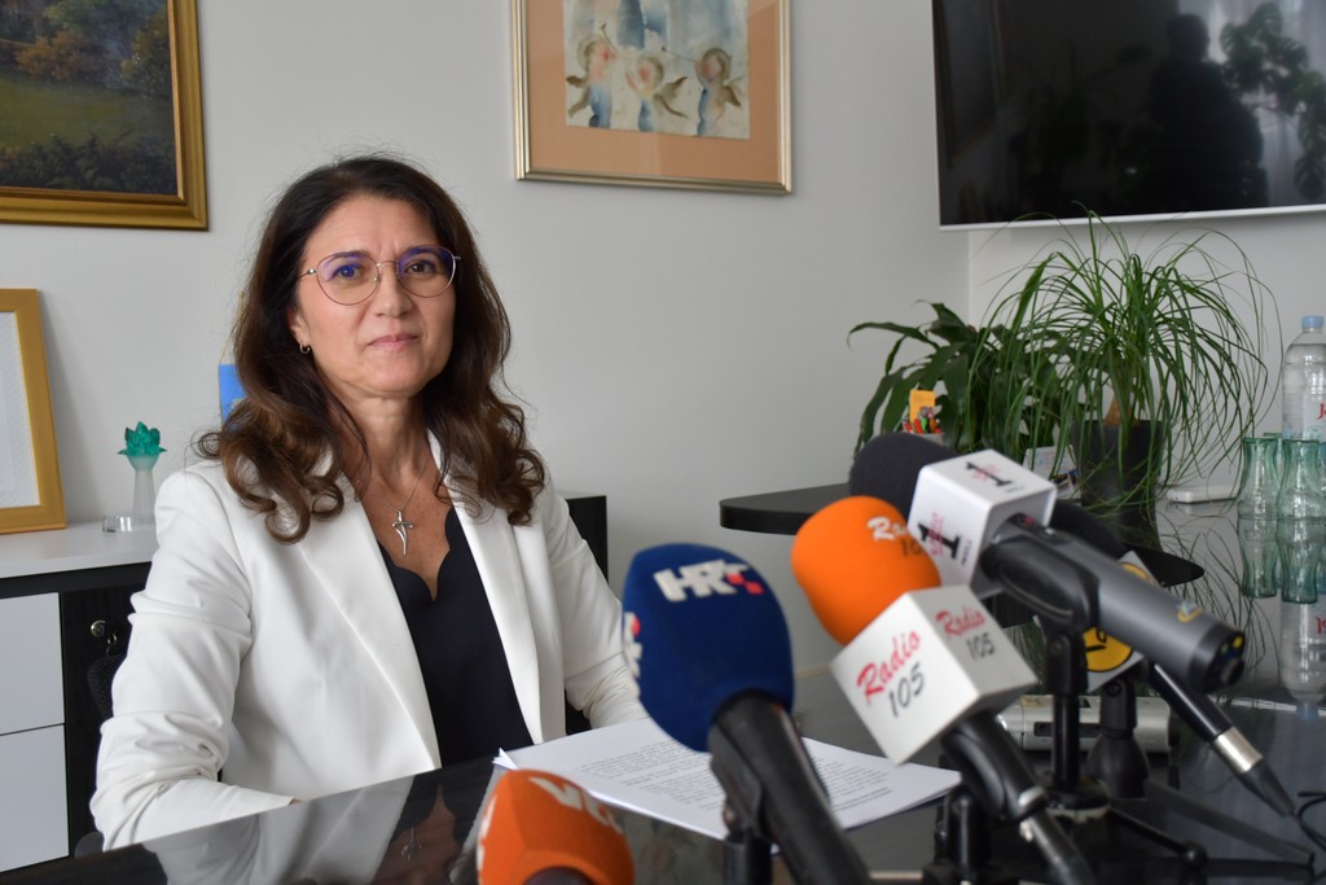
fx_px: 1473
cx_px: 663
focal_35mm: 40
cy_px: 442
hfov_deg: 48.5
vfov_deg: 33.4
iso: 800
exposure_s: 1/200
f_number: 4
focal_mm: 27
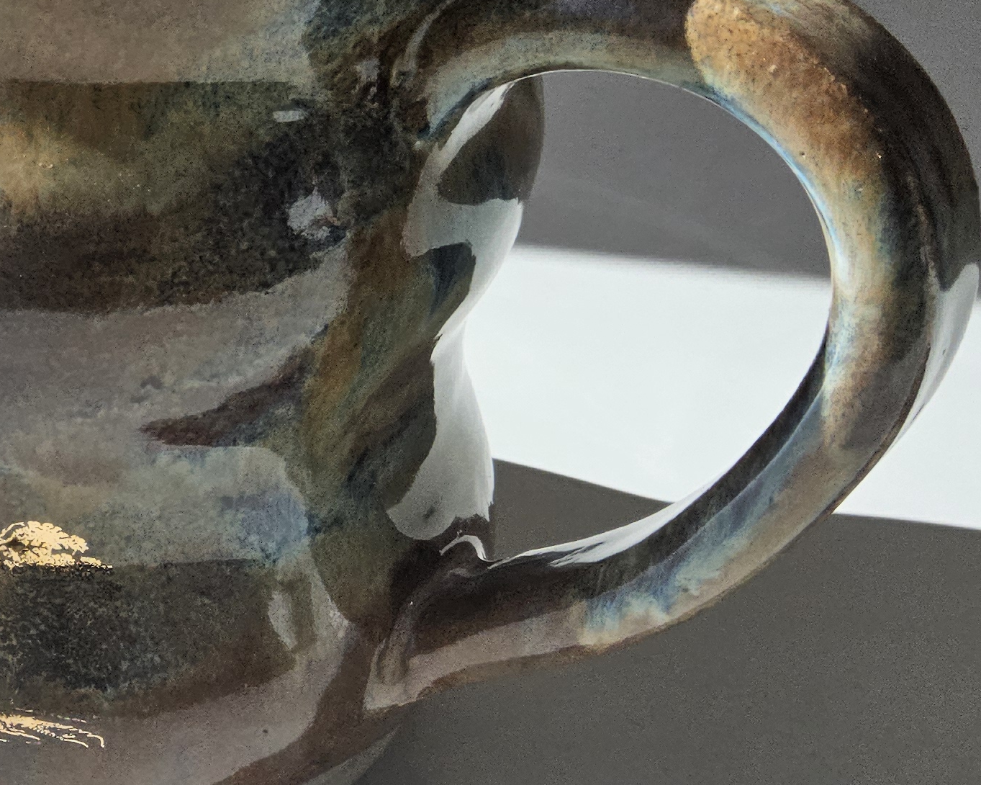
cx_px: -216
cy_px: 258
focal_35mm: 68
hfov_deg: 25.0
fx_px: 1974
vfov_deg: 22.4
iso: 32
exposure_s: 1/126
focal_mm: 3.08
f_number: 2
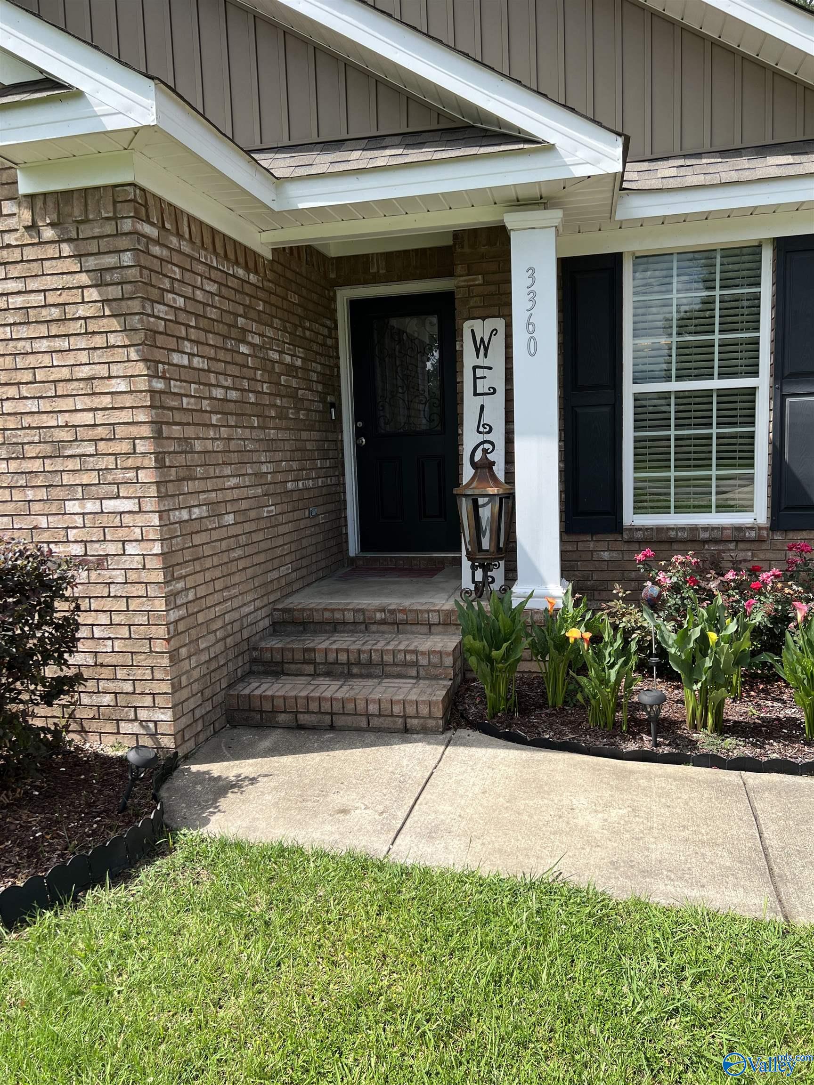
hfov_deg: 53.1
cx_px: 407
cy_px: 542
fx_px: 815
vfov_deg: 67.3
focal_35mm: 26
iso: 50
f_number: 1.5
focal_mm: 5.7
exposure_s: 1/2299
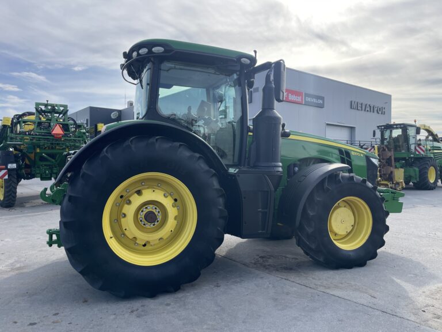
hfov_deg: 67.3
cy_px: 166
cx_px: 221
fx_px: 332
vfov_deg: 53.1
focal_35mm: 26
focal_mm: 4.2
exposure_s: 1/2020
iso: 32
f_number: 1.6
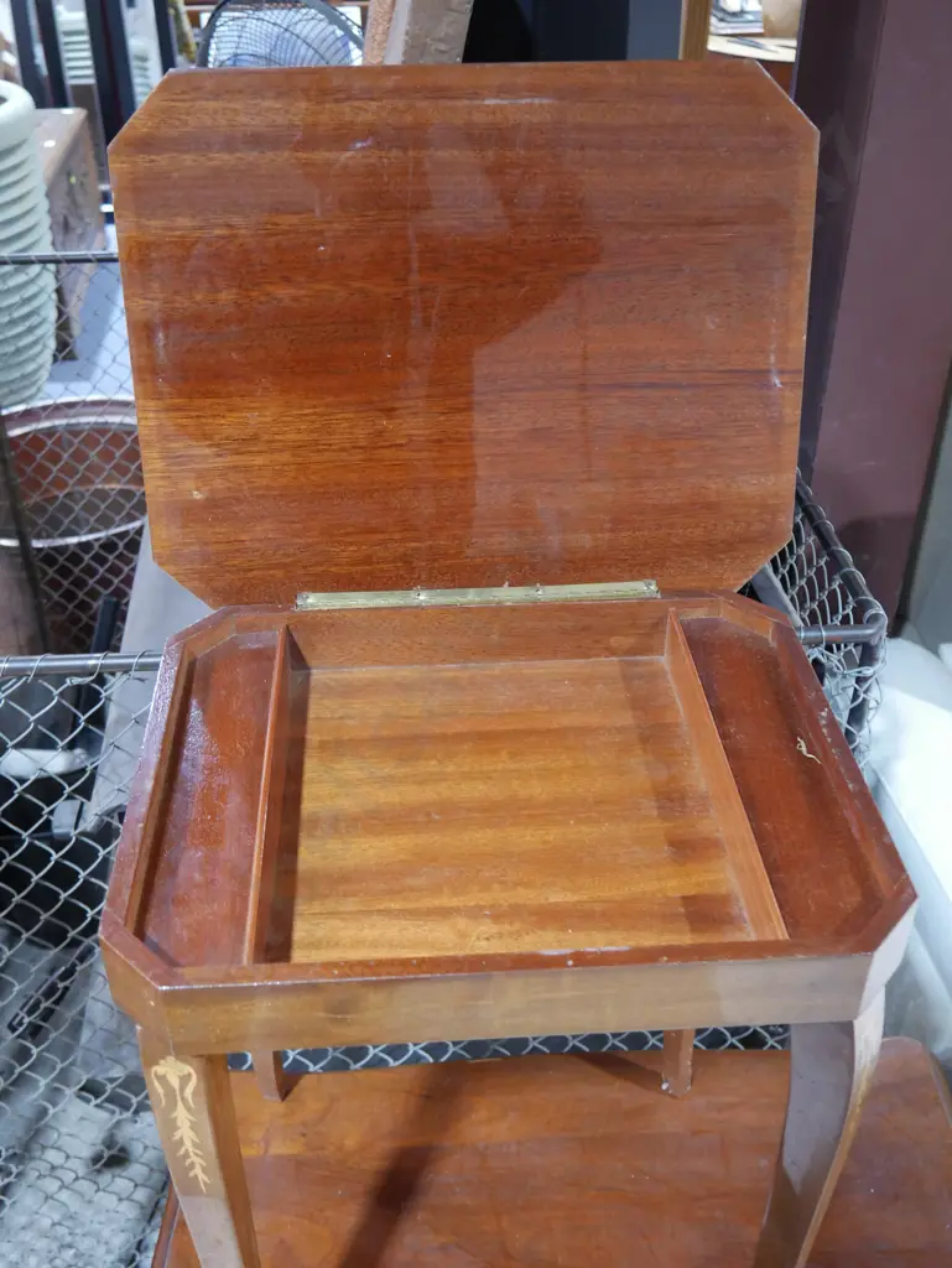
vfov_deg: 53.9
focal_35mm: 34
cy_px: 634
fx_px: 1246
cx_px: 476
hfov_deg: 41.8
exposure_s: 1/60
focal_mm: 17
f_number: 4
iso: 1600
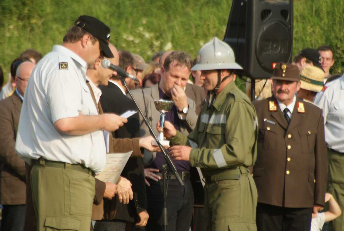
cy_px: 116
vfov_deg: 5.1
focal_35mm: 270
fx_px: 2583
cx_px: 172
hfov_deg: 7.6
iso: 200
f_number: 5.6
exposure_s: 1/500
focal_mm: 180
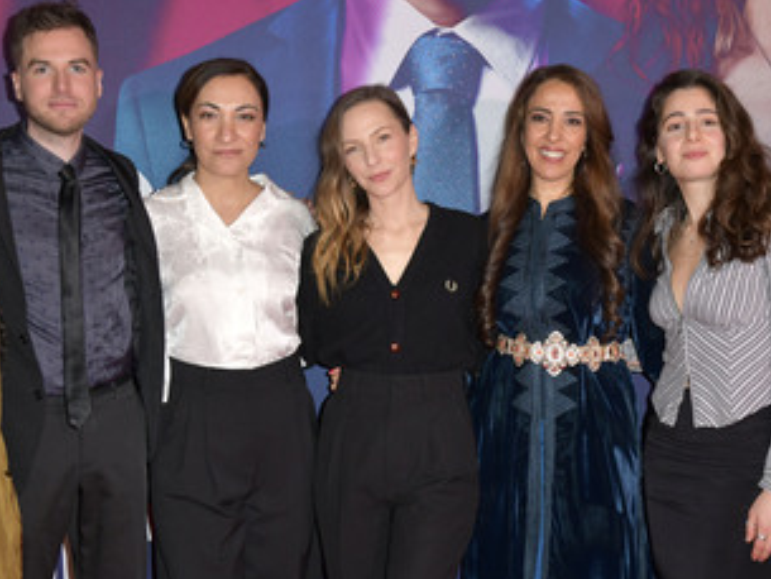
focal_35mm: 54
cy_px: 316
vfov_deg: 27.0
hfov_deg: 35.5
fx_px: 1203
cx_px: 330
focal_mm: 38
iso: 800
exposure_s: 1/200
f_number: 5.6
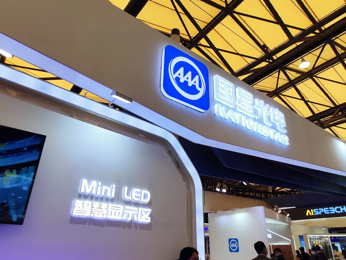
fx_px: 240
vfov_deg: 56.9
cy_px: 130
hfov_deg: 71.6
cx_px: 173
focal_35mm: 24
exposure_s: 1/195
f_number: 2.2
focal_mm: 2.25
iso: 100
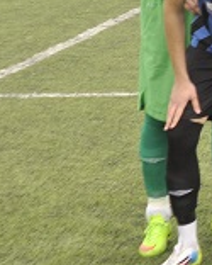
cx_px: 541
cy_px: 5
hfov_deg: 6.6
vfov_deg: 8.7
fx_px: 1724
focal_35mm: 220
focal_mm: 38
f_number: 7.1
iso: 640
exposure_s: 1/200
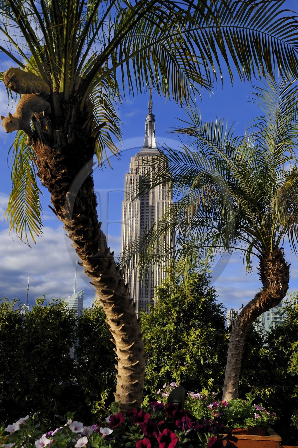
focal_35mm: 38
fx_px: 472
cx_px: 149
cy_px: 224
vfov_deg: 50.7
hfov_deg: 35.0
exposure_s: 1/200
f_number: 11
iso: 200
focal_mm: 38
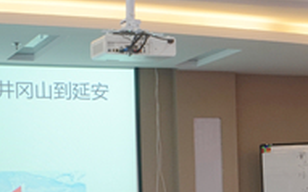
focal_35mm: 118
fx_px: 990
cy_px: 198
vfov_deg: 11.0
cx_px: 279
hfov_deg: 17.4
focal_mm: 34
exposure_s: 1/60
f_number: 4
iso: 250
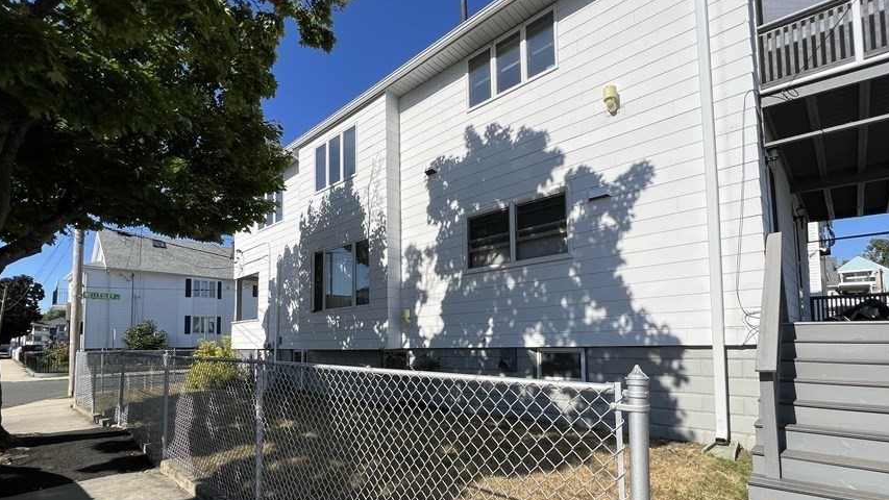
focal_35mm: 17
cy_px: 315
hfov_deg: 95.9
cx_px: 443
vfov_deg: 63.0
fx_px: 401
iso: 32
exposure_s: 1/2421
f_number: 1.8
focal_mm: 1.57
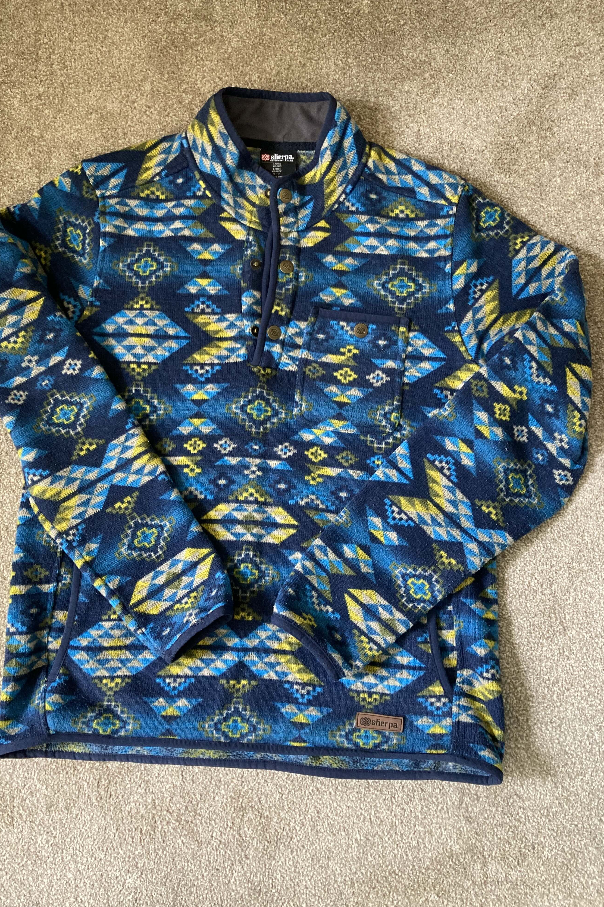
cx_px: 266
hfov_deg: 43.5
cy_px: 458
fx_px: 755
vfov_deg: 61.9
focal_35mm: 30
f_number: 1.8
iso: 320
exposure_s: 1/56
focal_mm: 3.99
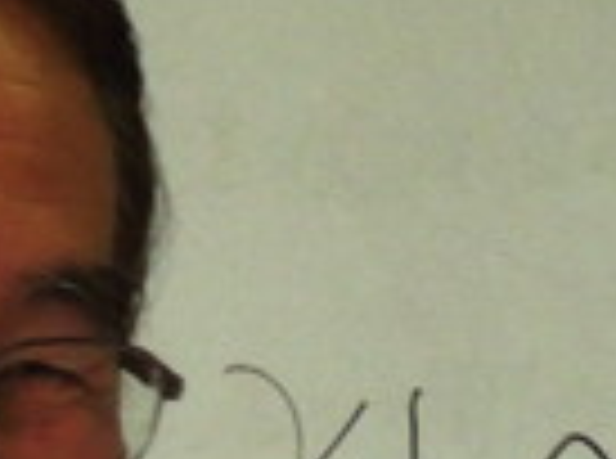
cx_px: -220
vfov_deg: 1.5
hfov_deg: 2.0
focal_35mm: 979
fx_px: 17376
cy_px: 763
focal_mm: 34.4
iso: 720
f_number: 5
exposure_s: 1/200
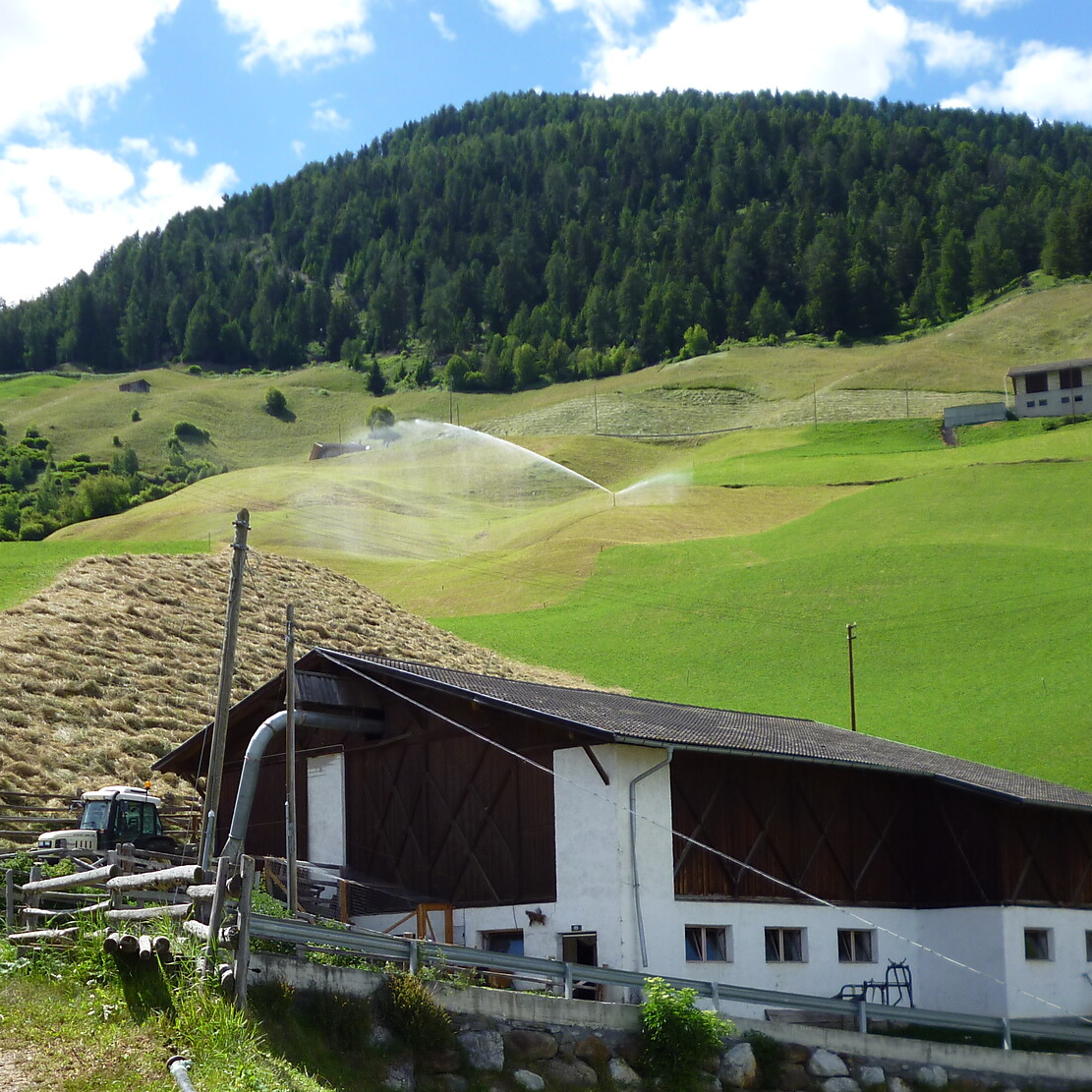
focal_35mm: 55
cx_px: 395
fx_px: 1963
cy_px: 687
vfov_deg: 30.9
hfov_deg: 30.9
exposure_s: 1/640
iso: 100
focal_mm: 6.4
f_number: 3.5
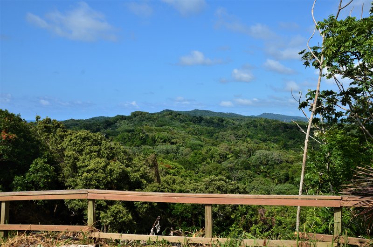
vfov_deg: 36.7
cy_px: 124
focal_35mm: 36
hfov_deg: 53.2
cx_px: 186
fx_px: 372
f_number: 10
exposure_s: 1/200
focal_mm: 24
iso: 250
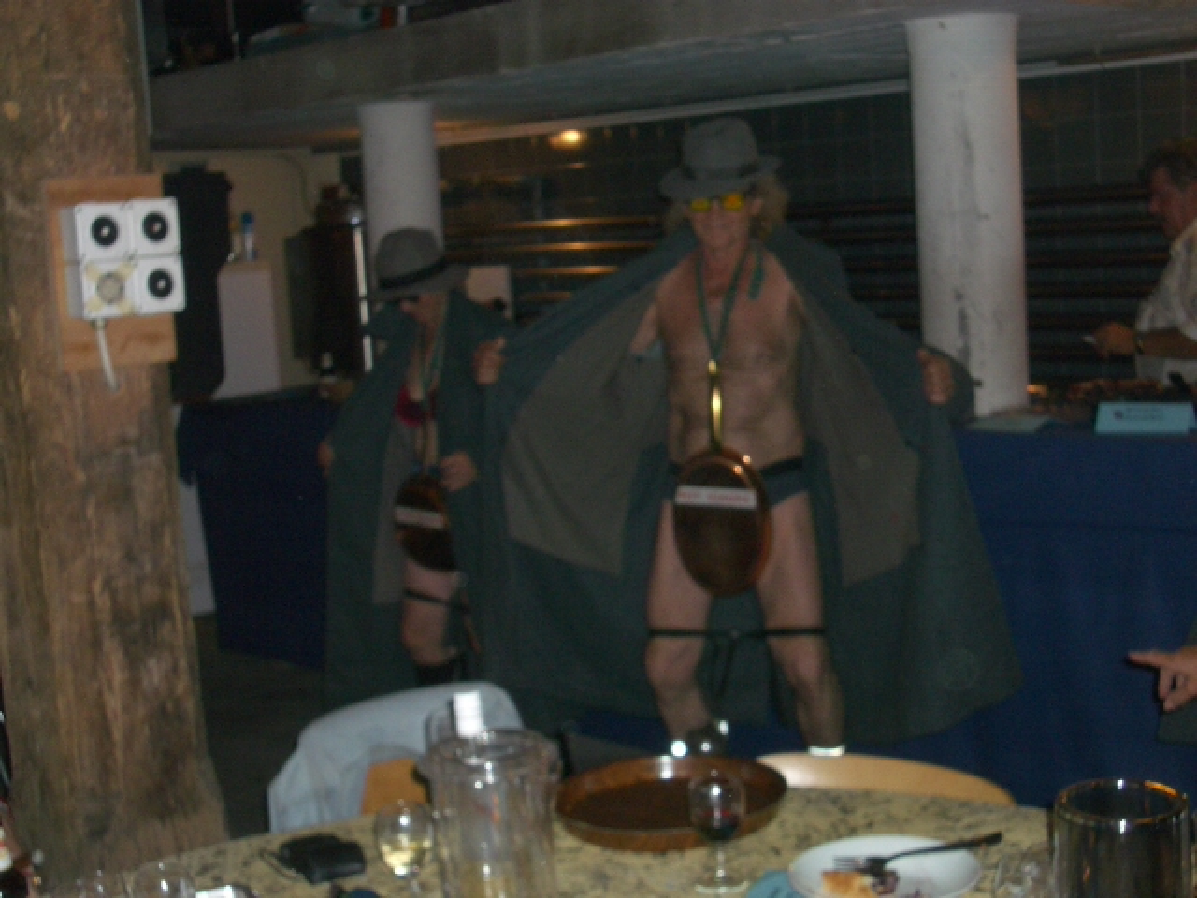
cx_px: 598
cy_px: 449
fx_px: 1694
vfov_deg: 29.7
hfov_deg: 38.9
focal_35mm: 49
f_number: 3.1
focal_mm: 8.2
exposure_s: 1/60
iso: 100
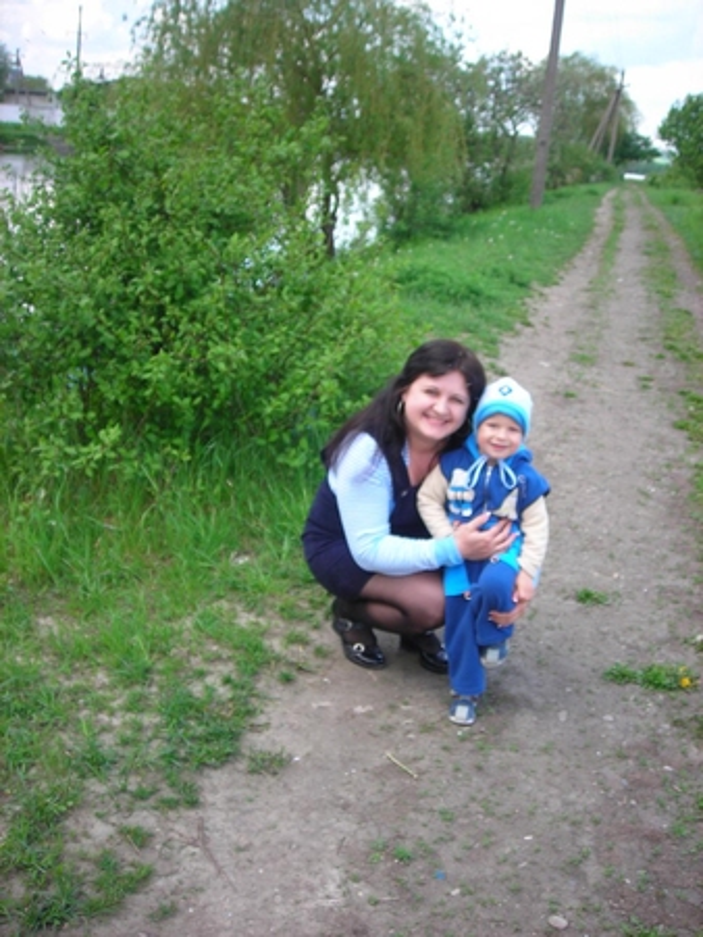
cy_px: 468
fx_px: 1028
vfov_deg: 49.0
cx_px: 352
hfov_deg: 37.8
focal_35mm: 38
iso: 50
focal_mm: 6.3
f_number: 3.2
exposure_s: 1/131
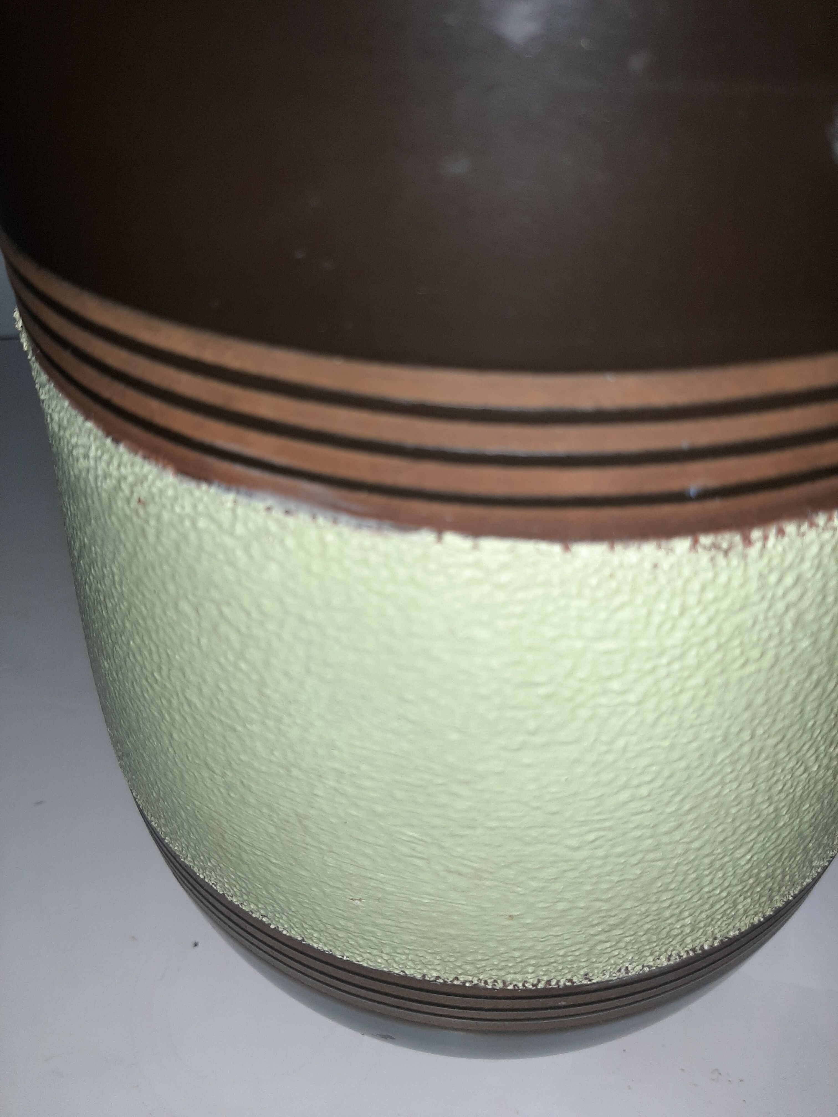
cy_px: 558
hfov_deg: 53.1
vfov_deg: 67.3
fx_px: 839
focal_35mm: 26
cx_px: 419
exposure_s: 1/15
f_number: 1.7
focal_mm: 3.93
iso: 1000
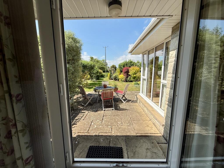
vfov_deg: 85.7
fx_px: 91
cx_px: 112
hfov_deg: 102.1
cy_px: 84
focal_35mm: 14
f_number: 2.2
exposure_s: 1/1497
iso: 50
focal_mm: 2.22
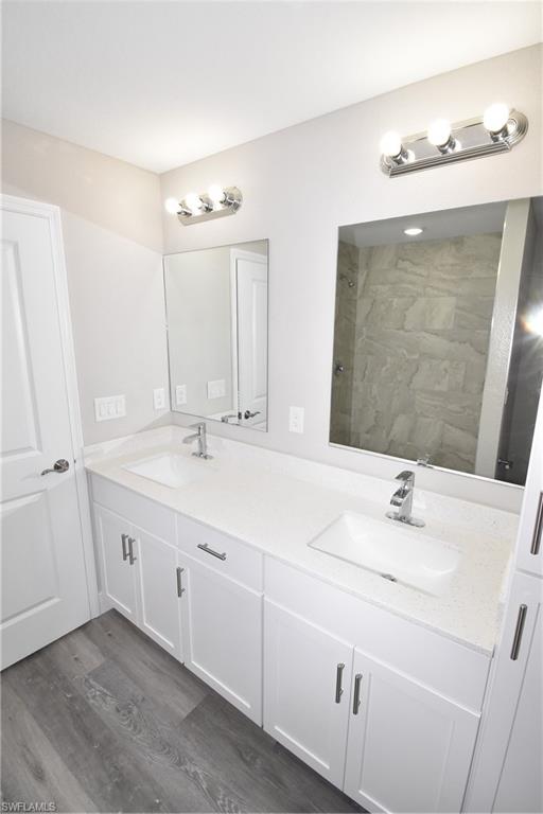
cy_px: 407
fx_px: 373
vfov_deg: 95.0
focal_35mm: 16
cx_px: 272
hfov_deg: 72.1
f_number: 11
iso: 1600
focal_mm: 11
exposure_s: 1/200
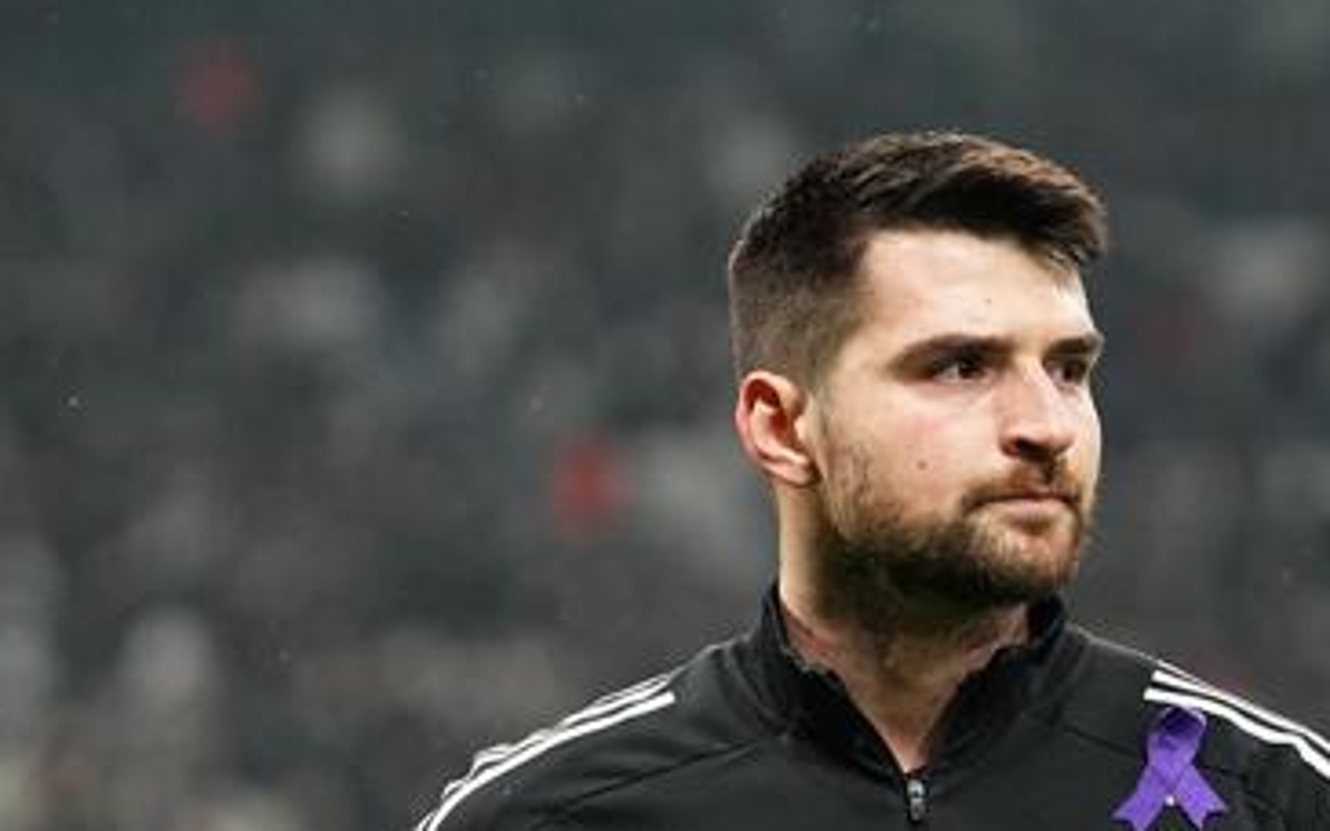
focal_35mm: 321
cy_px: 756
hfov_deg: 6.5
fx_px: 11633
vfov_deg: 4.1
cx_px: 847
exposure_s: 1/1600
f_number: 2.8
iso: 2000
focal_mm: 138
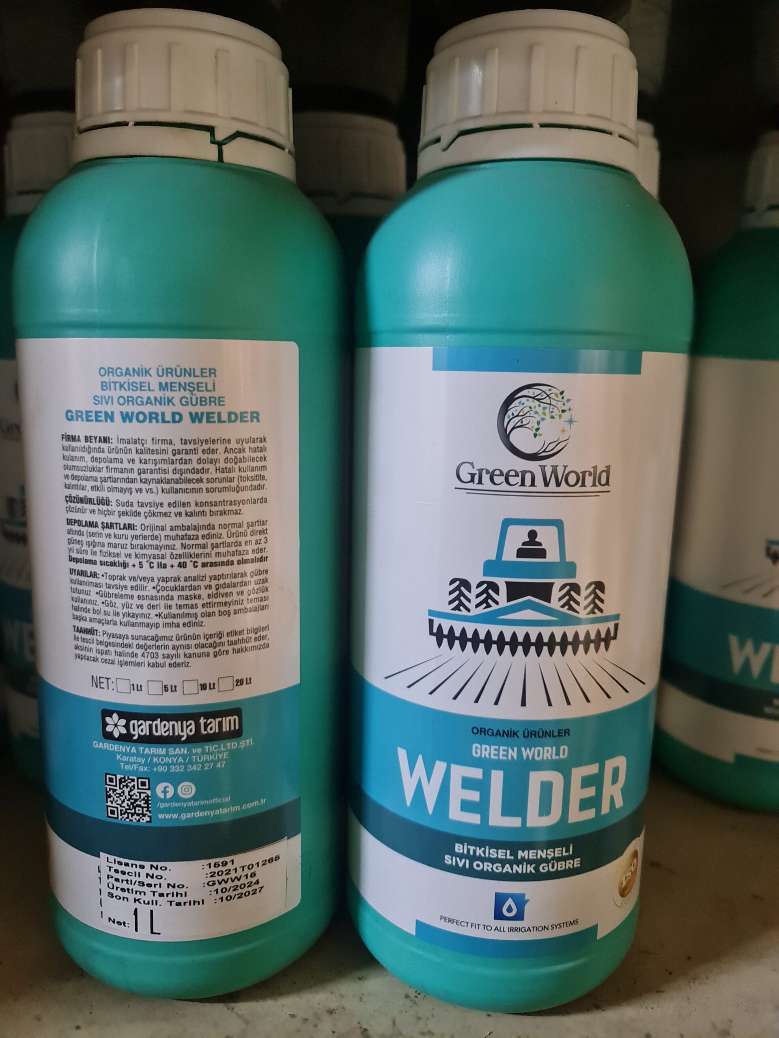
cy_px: 519
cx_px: 390
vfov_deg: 69.4
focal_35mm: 25
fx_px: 750
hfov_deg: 54.9
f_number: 1.8
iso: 800
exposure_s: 1/50
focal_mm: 7
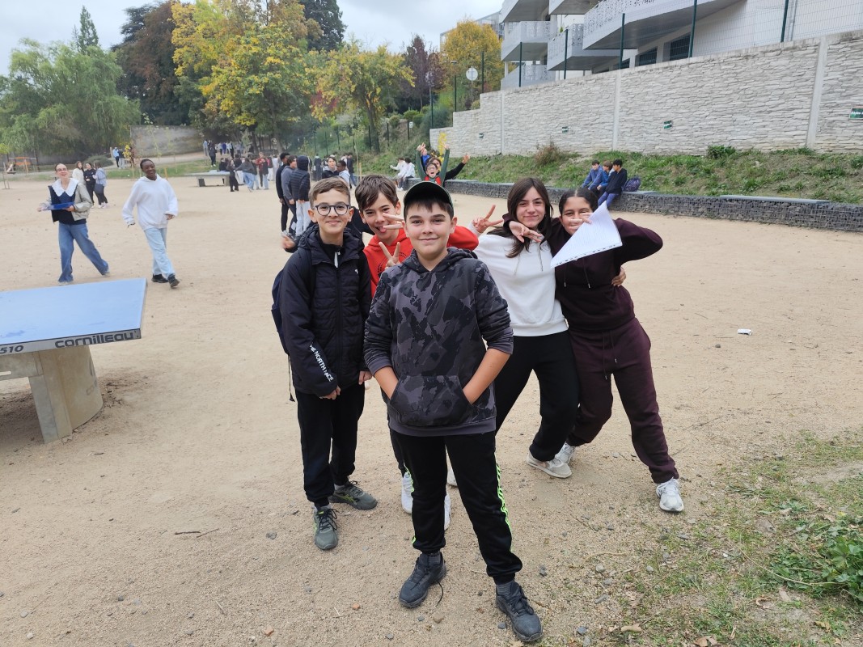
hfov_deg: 73.9
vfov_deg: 58.9
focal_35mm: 23
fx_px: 573
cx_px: 432
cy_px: 324
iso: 50
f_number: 1.65
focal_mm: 6.14
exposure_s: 1/100
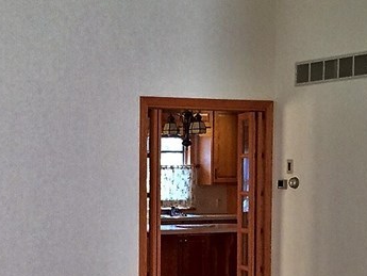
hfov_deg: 22.1
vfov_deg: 17.0
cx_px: 23
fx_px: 912
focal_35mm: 86
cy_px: 222
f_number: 2.2
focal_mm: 4.15
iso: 125
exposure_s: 1/30
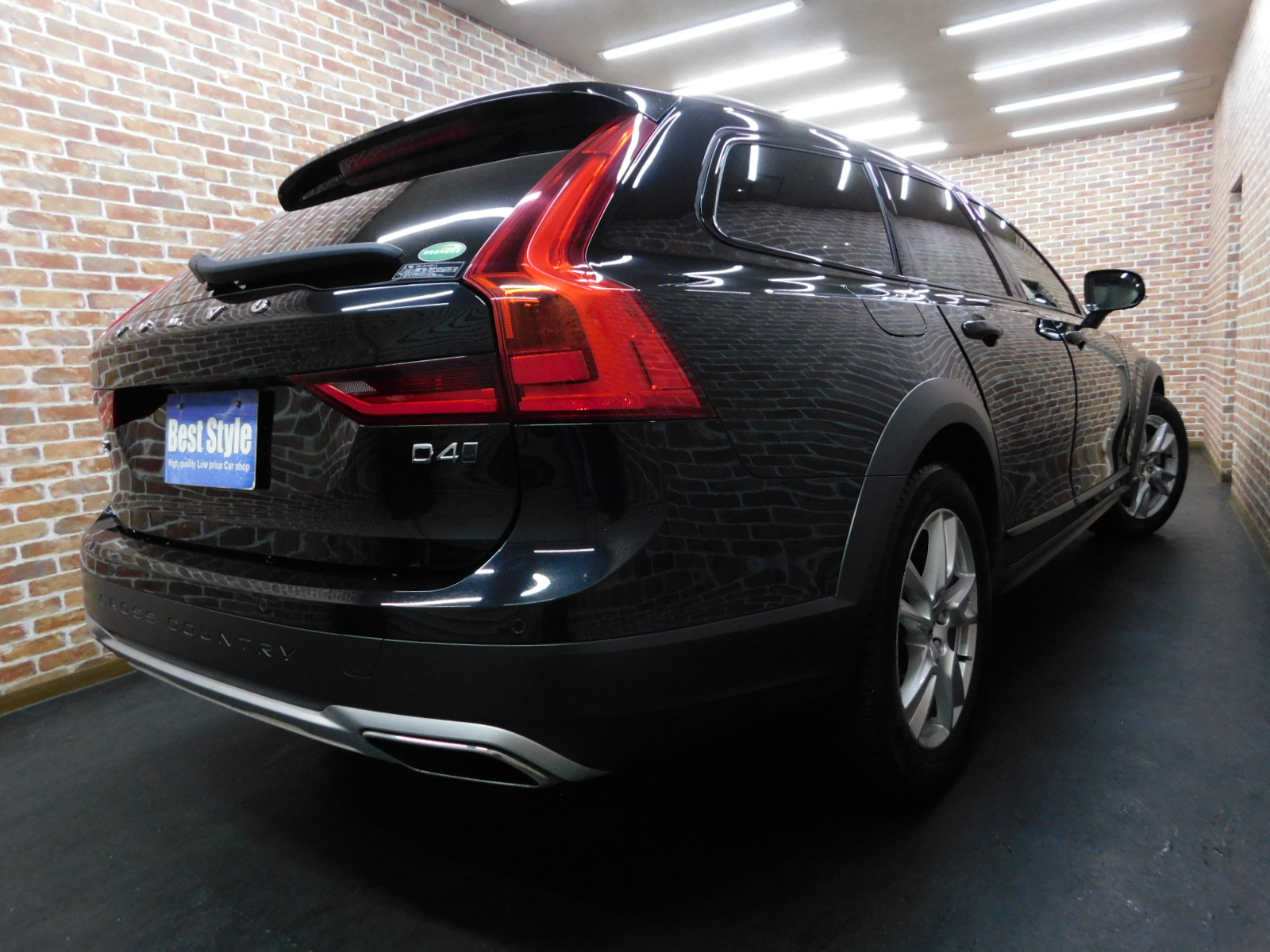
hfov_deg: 73.9
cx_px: 635
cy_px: 476
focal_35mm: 23
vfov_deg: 58.9
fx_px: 844
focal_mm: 4
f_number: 3
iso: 400
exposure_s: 1/30
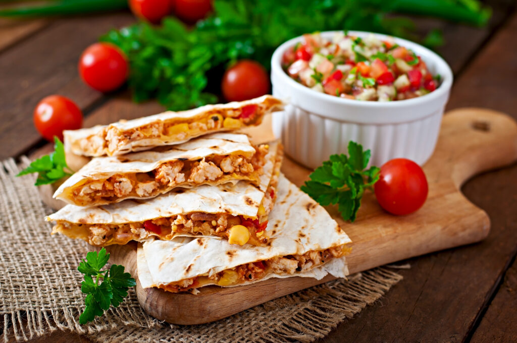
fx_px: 1076
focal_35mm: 75
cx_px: 258
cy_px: 172
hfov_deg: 27.0
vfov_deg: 18.1
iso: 100
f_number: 4.5
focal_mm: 50
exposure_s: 1/200
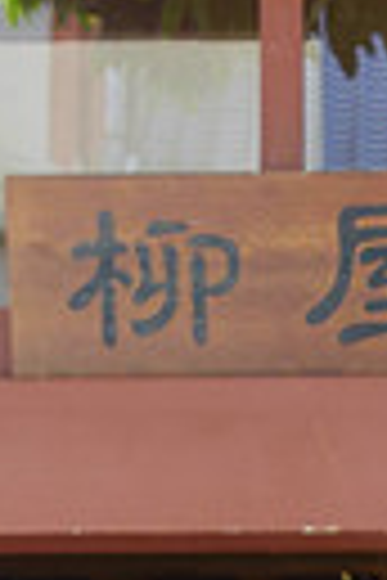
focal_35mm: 173
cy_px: 798
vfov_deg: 11.5
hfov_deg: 7.9
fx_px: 2789
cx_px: 486
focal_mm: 10.4
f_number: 2.2
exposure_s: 1/100
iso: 125
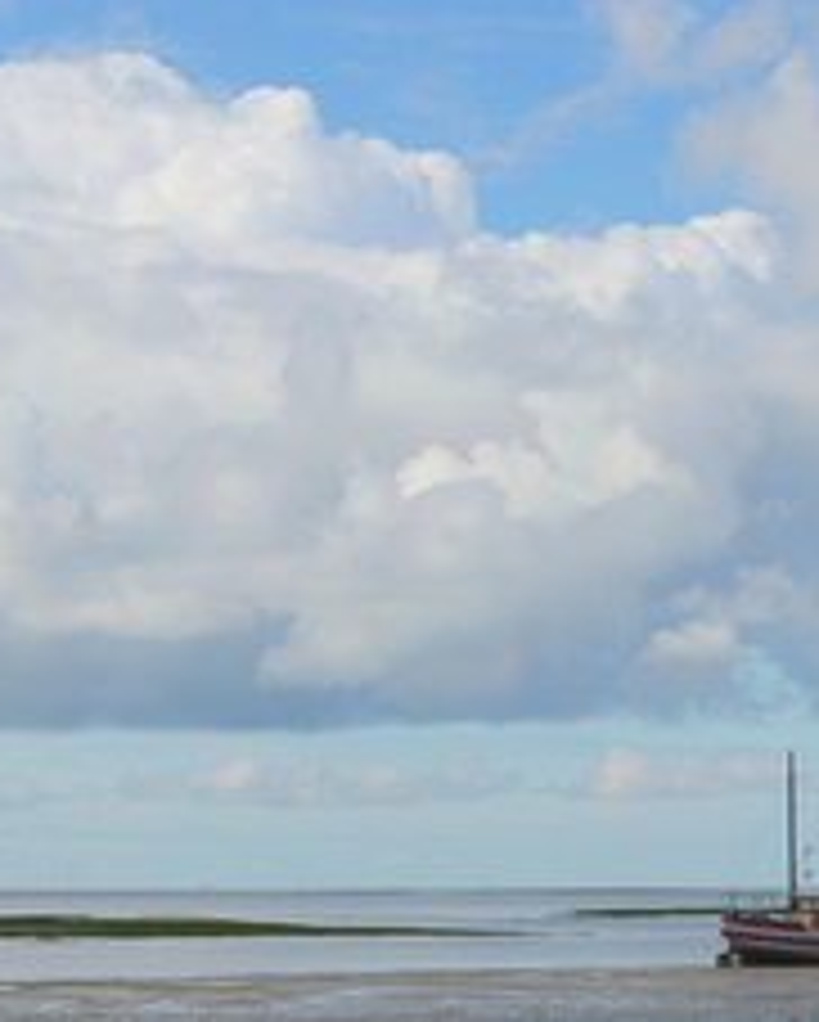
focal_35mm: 133
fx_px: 4024
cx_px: 675
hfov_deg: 11.6
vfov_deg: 14.5
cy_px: 615
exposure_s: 1/500
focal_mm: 70
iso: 200
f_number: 11
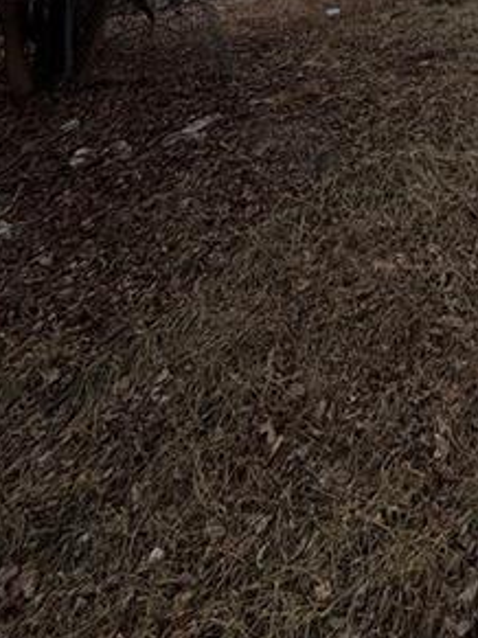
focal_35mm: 37
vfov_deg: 36.2
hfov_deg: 30.5
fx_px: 682
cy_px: -162
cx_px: 621
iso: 32
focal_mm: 2.22
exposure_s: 1/770
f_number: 2.2
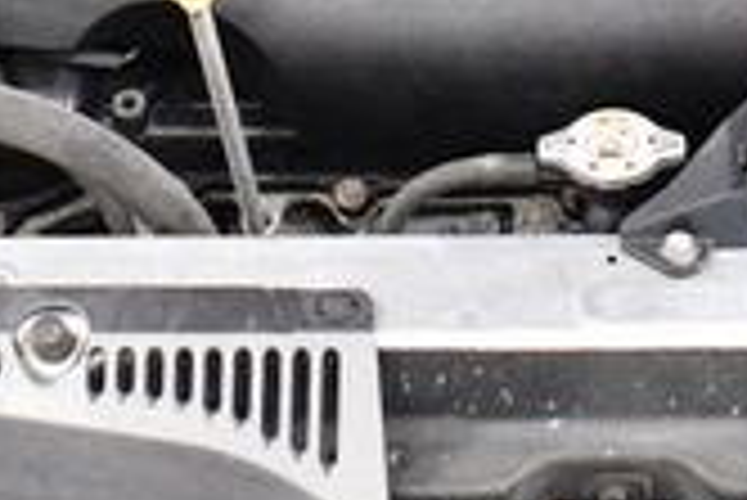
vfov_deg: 9.7
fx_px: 2887
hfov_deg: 14.7
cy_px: -203
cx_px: 594
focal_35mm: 139
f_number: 3.5
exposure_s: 1/100
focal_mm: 18
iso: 3200
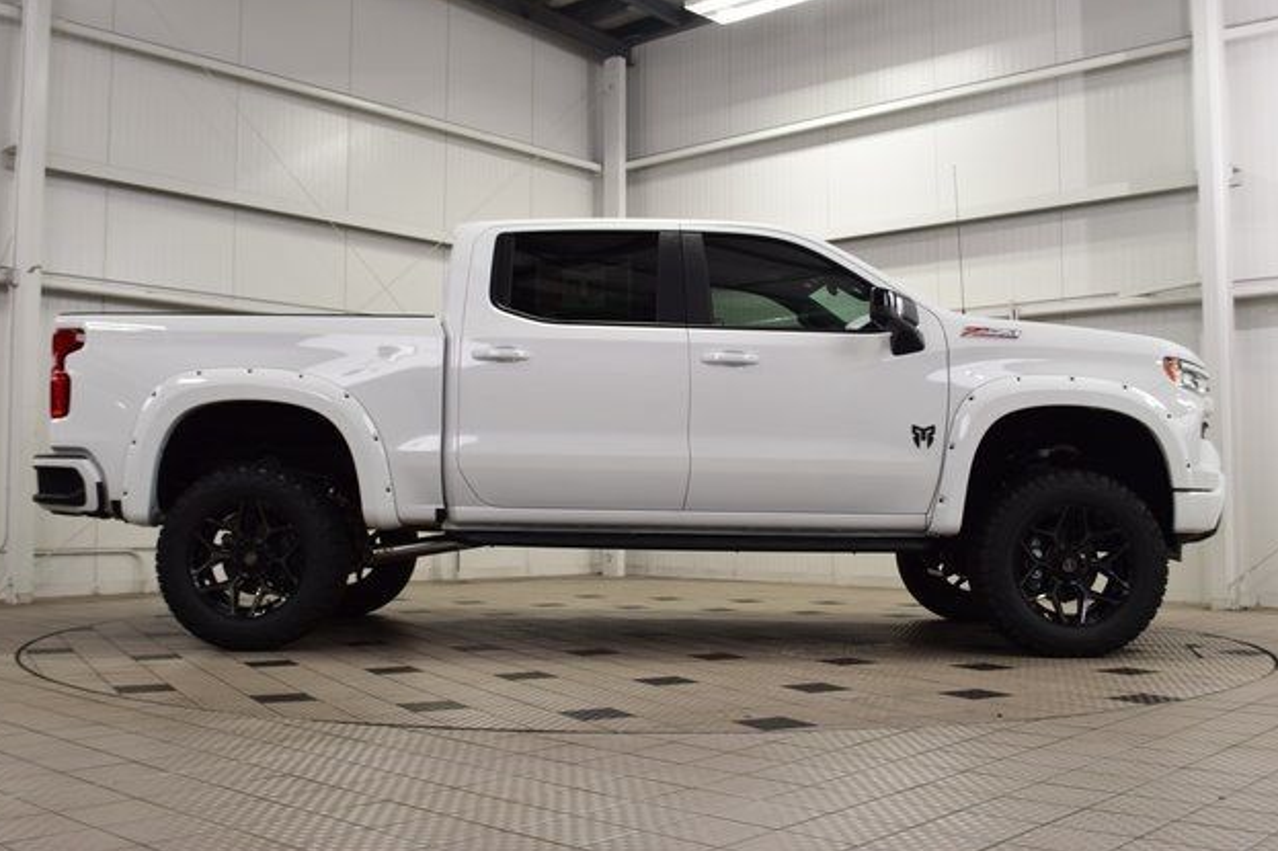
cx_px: 628
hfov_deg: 51.9
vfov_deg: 35.9
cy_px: 419
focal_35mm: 37
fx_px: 1313
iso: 500
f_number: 7.1
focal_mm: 24
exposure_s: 1/30
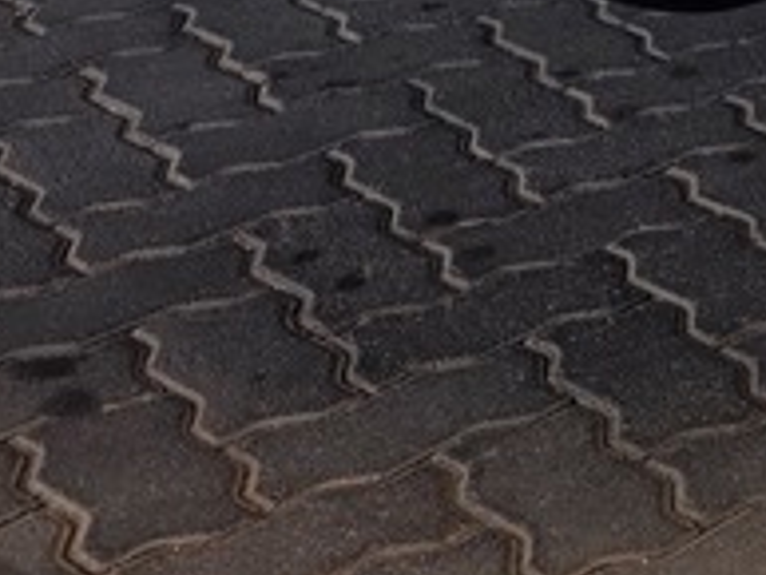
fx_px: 2701
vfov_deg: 10.1
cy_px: -936
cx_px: 1627
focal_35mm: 122
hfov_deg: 13.4
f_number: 1.7
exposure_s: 1/114
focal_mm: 6.25
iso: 12
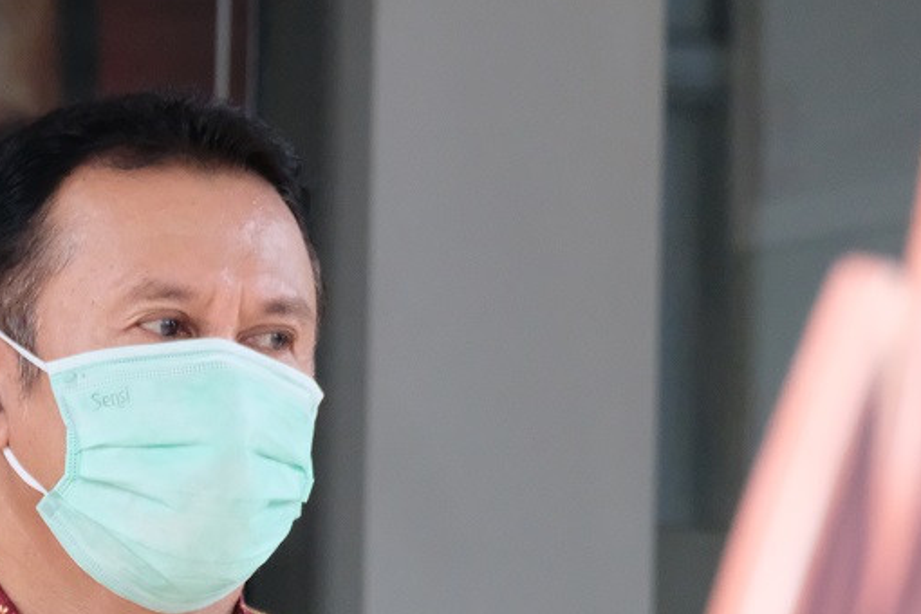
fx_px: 13916
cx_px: 141
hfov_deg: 3.8
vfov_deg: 2.5
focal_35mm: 544
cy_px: 585
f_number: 6.4
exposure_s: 1/200
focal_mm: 171.6
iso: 6400
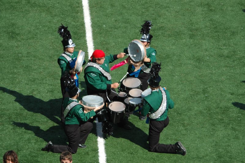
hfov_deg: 6.0
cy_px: 82
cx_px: 122
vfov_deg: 4.0
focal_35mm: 345
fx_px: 2346
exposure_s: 1/640
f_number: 5.6
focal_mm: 230
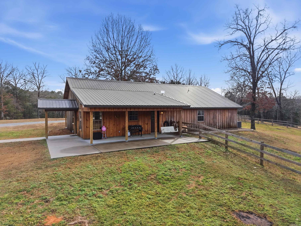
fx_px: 209
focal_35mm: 24
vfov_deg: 56.8
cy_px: 113
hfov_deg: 71.6
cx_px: 150
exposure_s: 1/8000
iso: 250
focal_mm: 8.7
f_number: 1.8
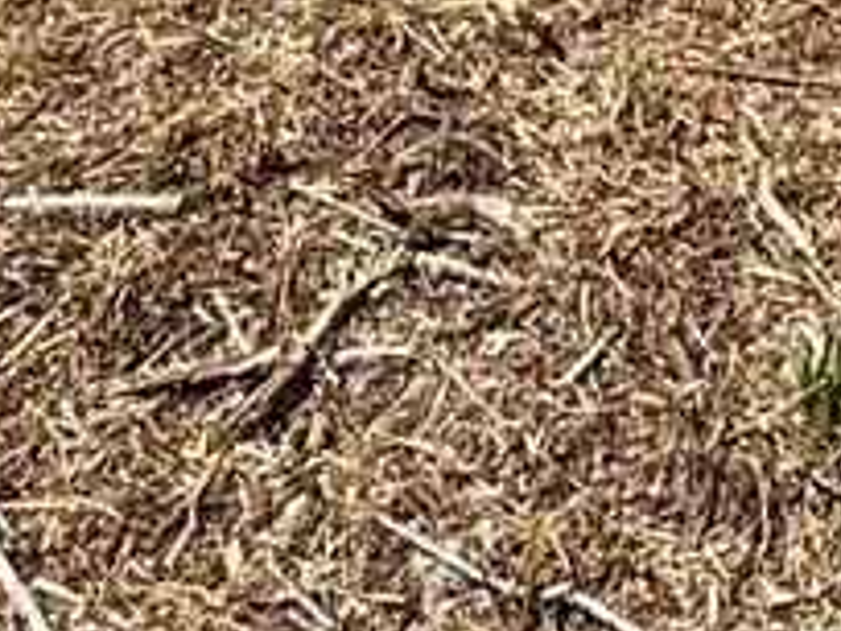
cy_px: -1629
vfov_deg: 8.9
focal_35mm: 110
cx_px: 1130
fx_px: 2672
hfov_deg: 16.7
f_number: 2.2
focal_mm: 2.22
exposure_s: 1/1431
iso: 50
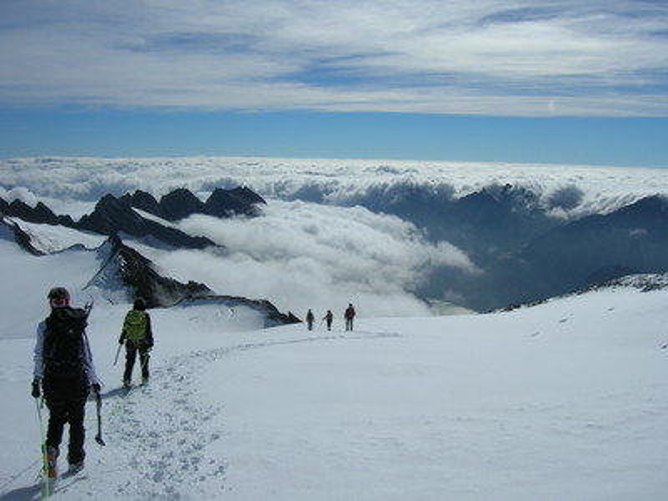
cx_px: 334
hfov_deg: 54.0
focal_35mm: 34
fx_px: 656
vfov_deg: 41.8
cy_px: 250
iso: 50
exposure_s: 1/2058
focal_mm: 5.7
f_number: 4.9
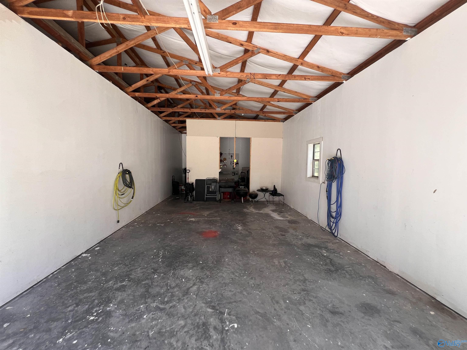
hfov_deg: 106.2
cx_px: 234
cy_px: 175
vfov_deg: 89.9
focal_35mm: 13
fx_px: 175
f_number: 1.8
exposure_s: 1/99
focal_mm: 1.57
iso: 50
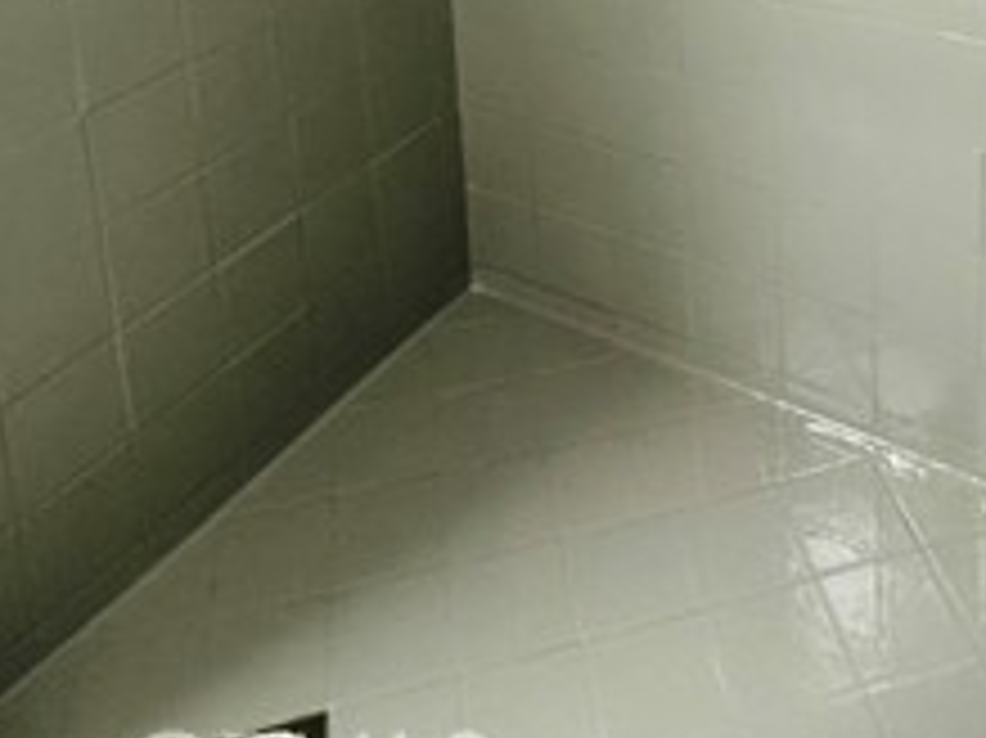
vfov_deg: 28.3
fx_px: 1167
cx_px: 612
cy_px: -243
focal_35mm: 41
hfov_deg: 45.4
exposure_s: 1/60
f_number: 2.2
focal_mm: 2.22
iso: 500
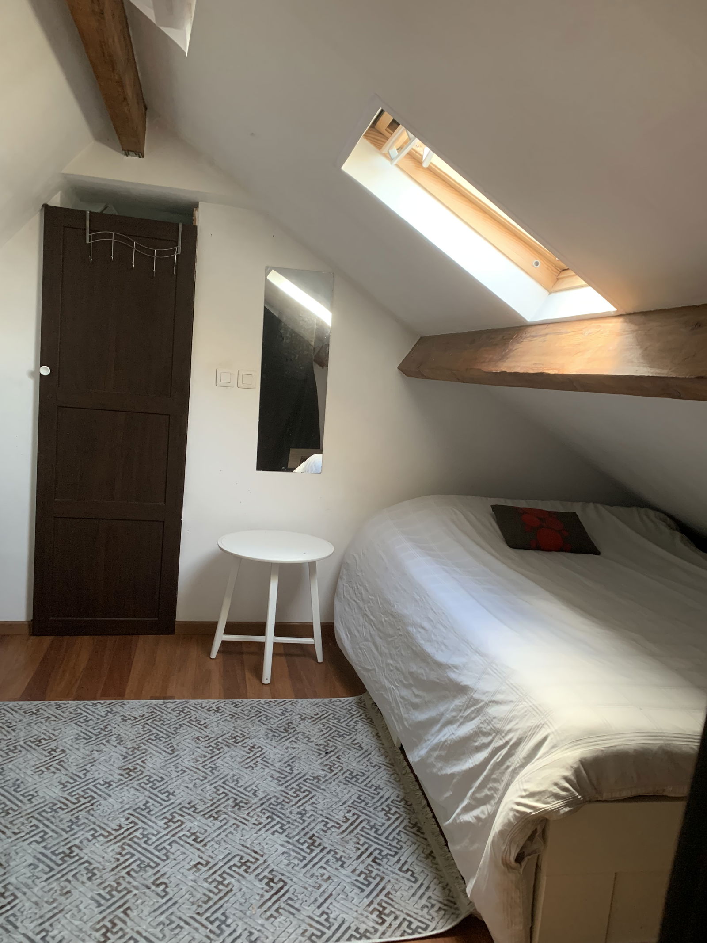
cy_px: 472
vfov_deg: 67.3
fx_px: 708
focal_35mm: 26
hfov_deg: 53.1
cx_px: 354
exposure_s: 1/60
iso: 320
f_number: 1.8
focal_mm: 4.25
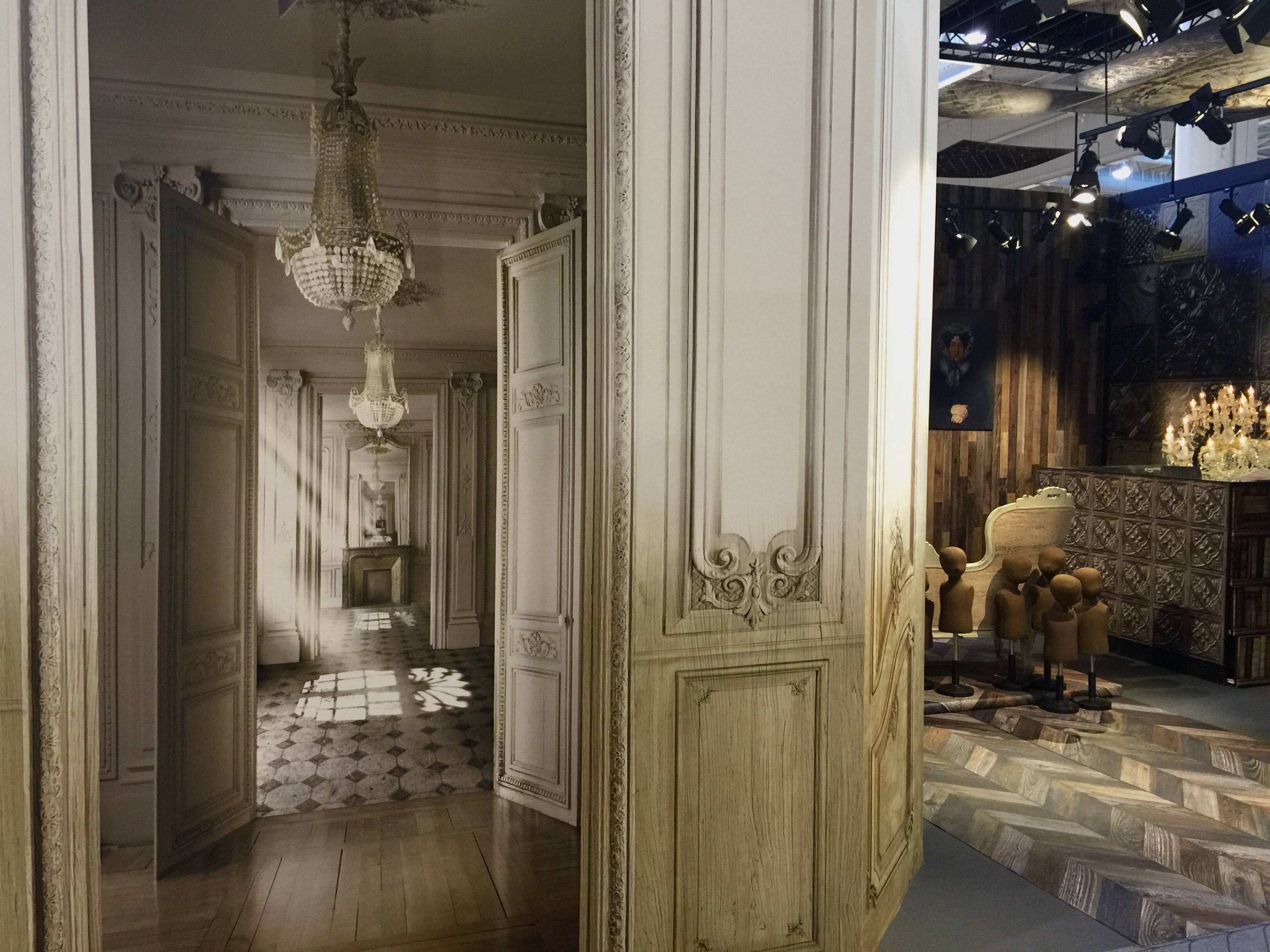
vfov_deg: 48.2
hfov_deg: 61.7
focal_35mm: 29
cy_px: 476
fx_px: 1064
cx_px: 635
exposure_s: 1/17
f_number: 2.2
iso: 80
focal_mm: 4.15
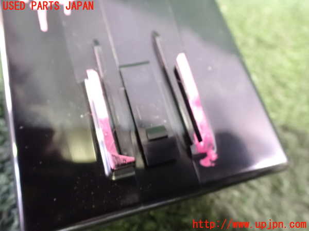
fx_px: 268
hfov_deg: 60.0
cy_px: 116
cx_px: 154
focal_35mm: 30
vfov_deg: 46.8
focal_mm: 5.4
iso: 1600
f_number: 2.3
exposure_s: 1/13
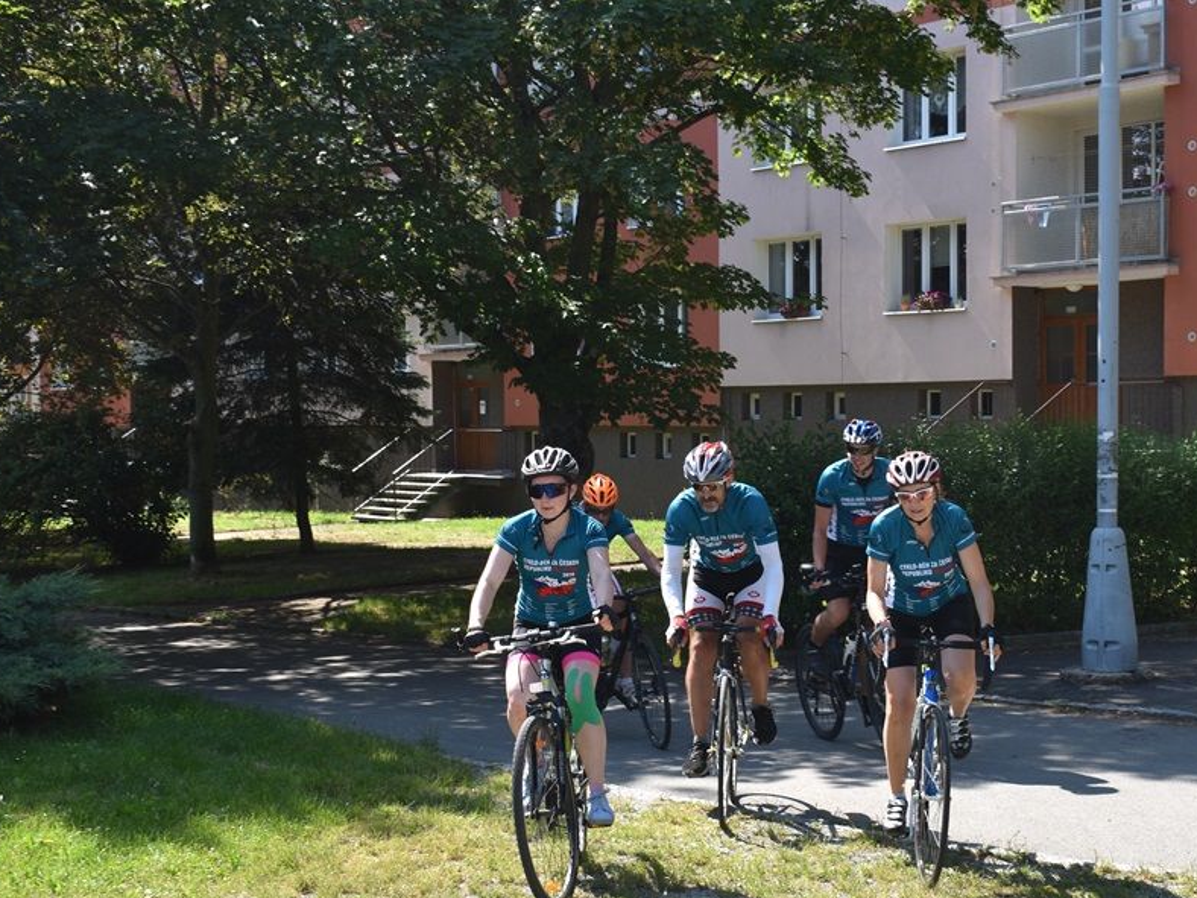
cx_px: 682
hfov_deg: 32.1
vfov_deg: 24.4
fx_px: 2075
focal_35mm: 60
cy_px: 517
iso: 100
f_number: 7.1
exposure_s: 1/200
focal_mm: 32
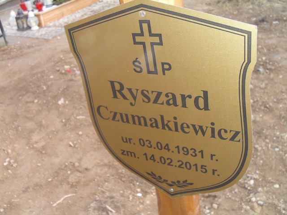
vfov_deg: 40.7
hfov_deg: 52.6
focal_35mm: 35
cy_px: 108
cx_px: 144
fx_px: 290
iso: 100
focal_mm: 6.3
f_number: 3.2
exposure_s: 1/125
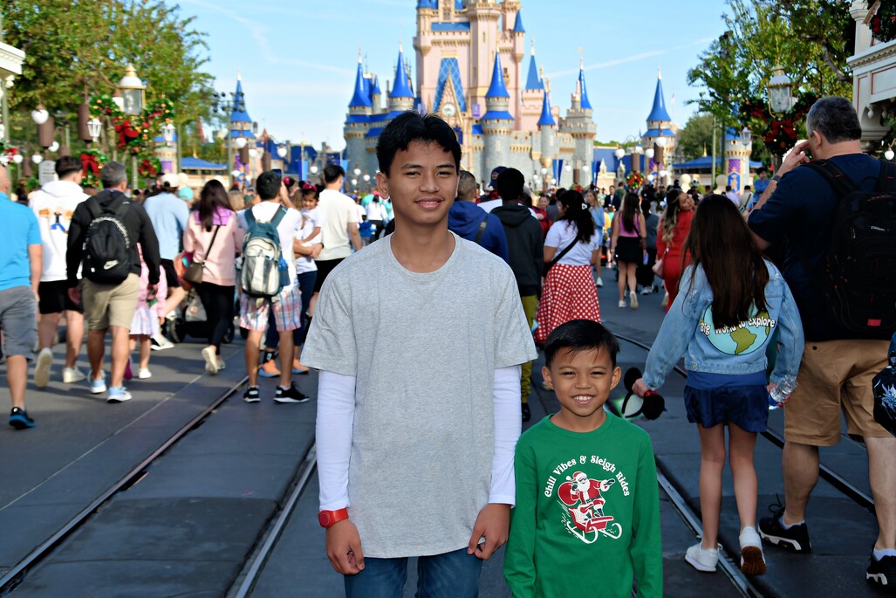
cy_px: 299
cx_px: 448
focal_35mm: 57
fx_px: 1419
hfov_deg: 35.0
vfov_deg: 23.8
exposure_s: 1/200
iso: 100
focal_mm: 38
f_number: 7.1
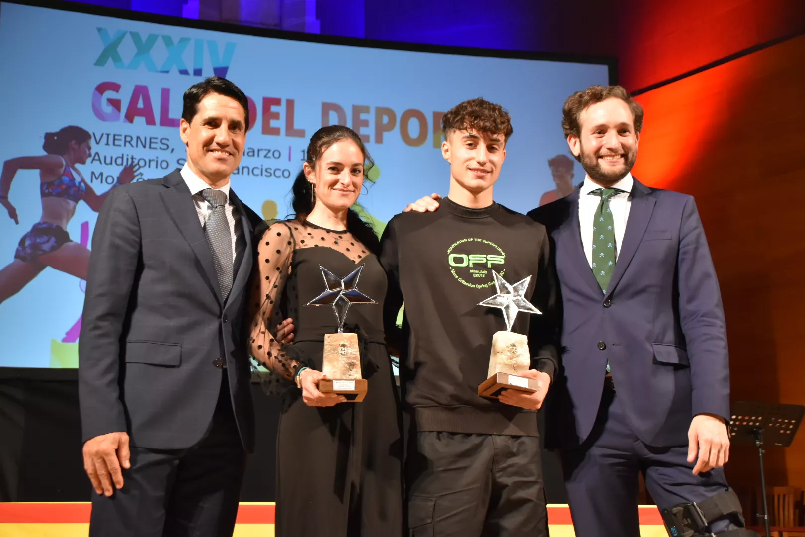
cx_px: 402
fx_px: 1073
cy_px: 268
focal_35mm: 48
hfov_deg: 41.1
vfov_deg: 28.1
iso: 1600
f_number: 4.2
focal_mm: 32
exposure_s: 1/60
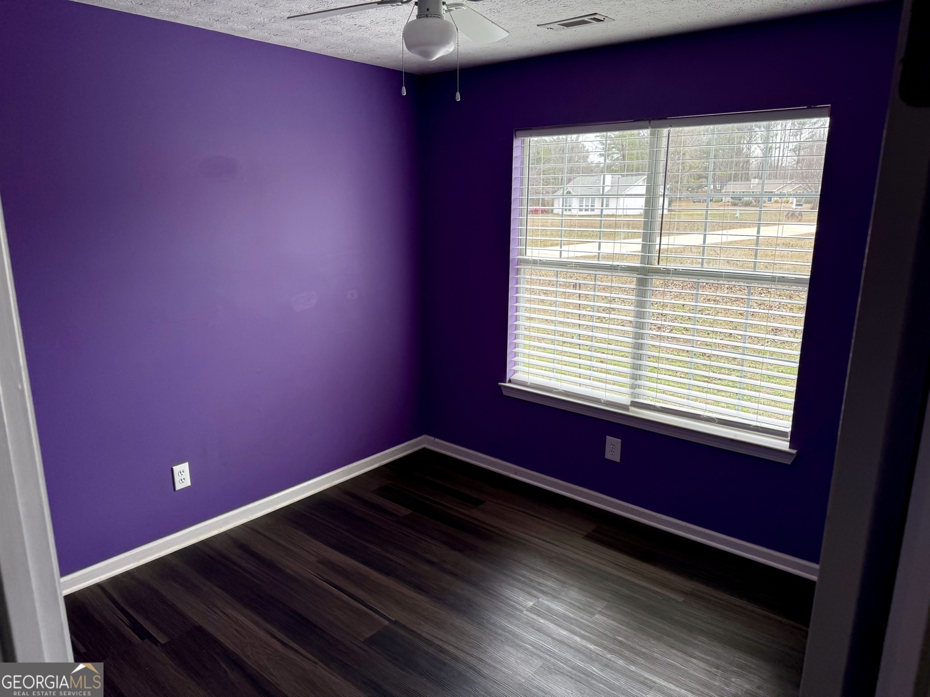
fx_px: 645
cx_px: 465
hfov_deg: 71.6
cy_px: 348
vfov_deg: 56.8
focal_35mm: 24
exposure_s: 1/121
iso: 100
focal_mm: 6.76
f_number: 1.78
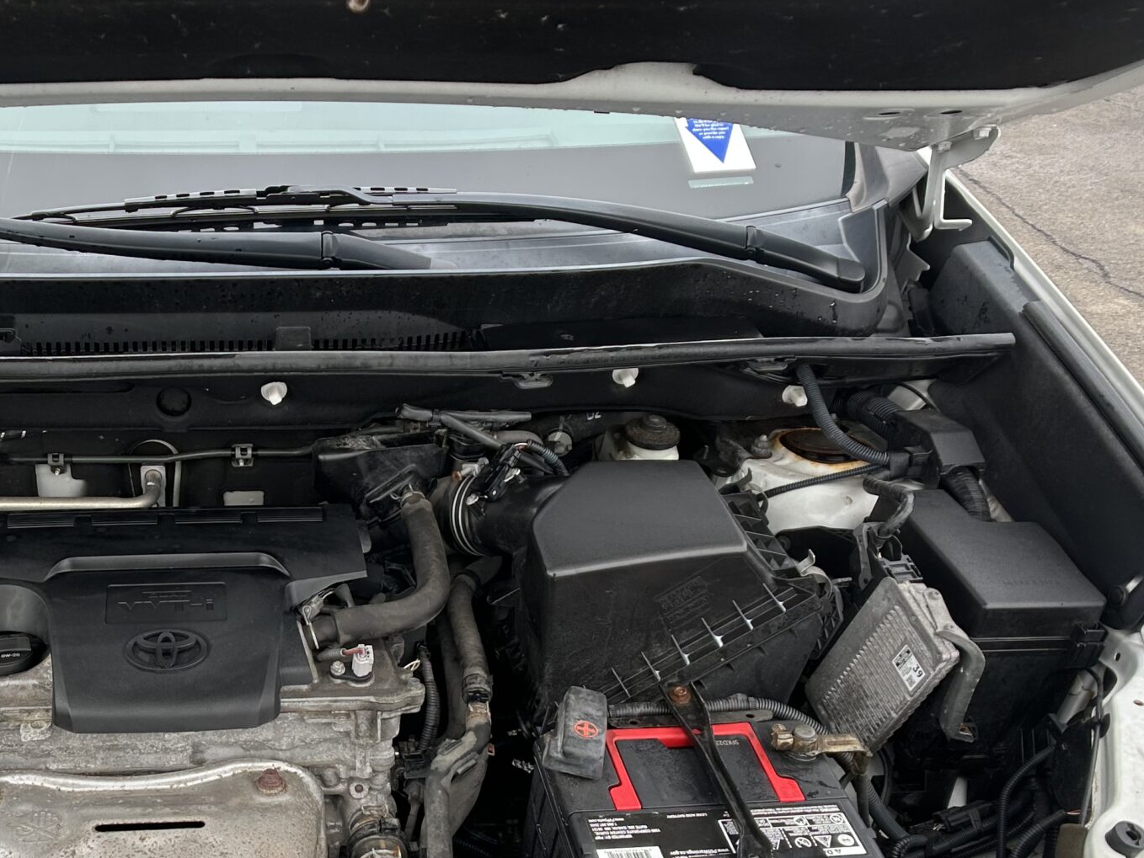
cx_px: 242
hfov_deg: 37.6
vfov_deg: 29.2
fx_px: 1620
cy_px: 642
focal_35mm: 49
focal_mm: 5.7
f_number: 1.5
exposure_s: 1/234
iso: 50
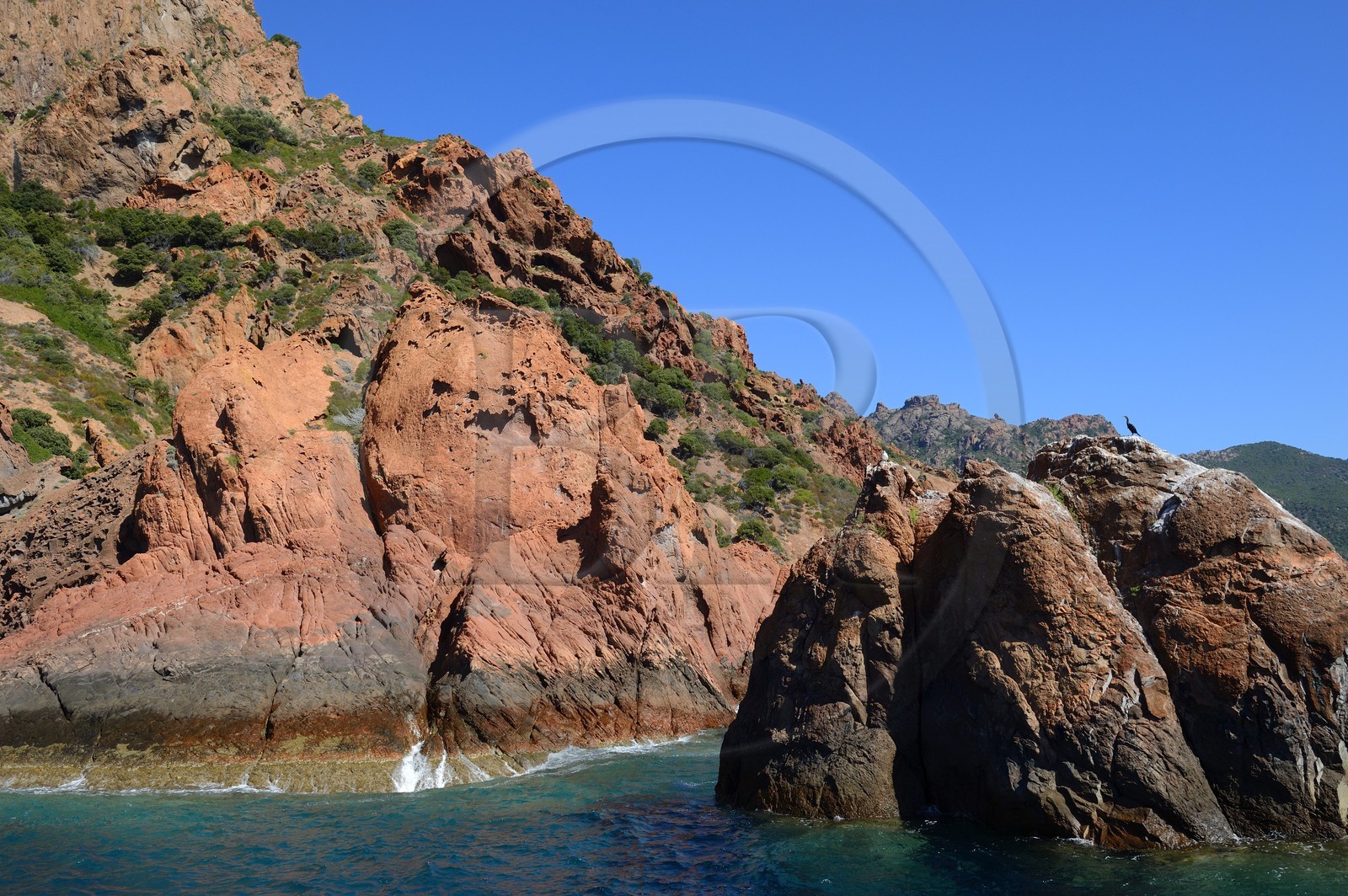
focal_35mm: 32
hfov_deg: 58.8
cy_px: 448
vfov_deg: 41.0
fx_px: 1197
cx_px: 674
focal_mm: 32
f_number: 8
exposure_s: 1/800
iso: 400
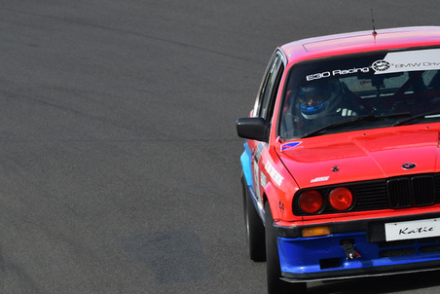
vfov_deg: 1.5
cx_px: 323
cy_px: 165
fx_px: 11031
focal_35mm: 902
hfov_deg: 2.3
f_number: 9
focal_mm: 340
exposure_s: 1/640
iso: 400
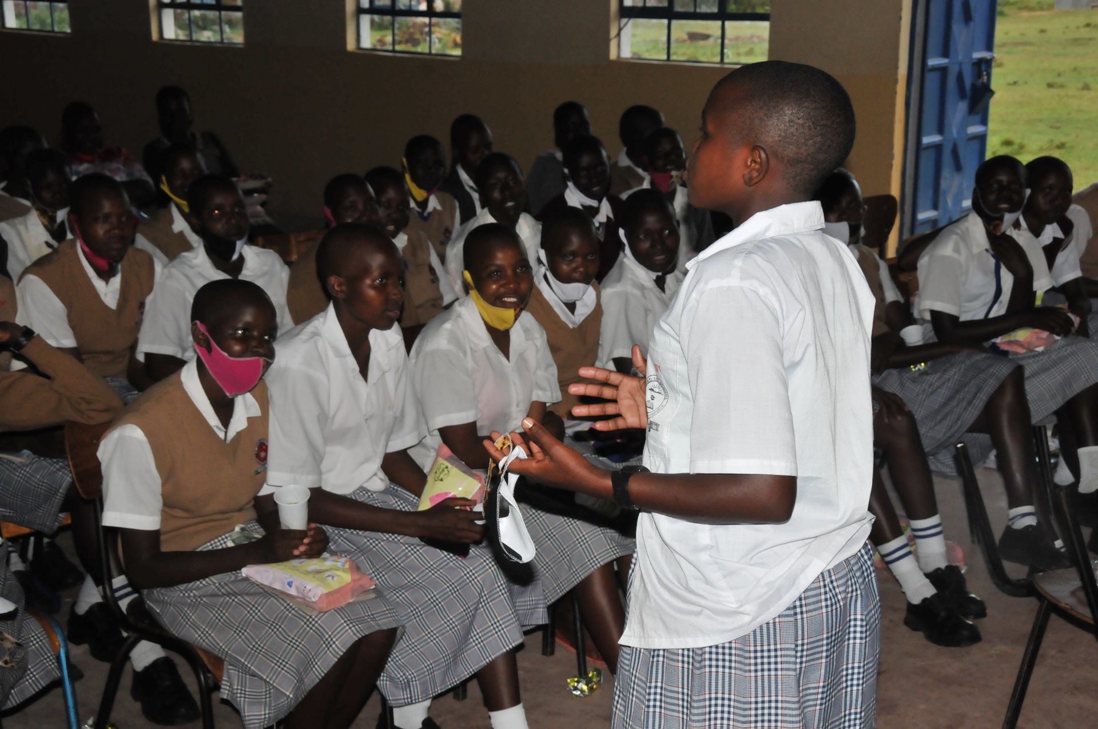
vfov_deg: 25.0
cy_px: 364
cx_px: 549
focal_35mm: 54
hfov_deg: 36.9
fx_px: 1645
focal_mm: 36
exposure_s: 1/250
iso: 1000
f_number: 11
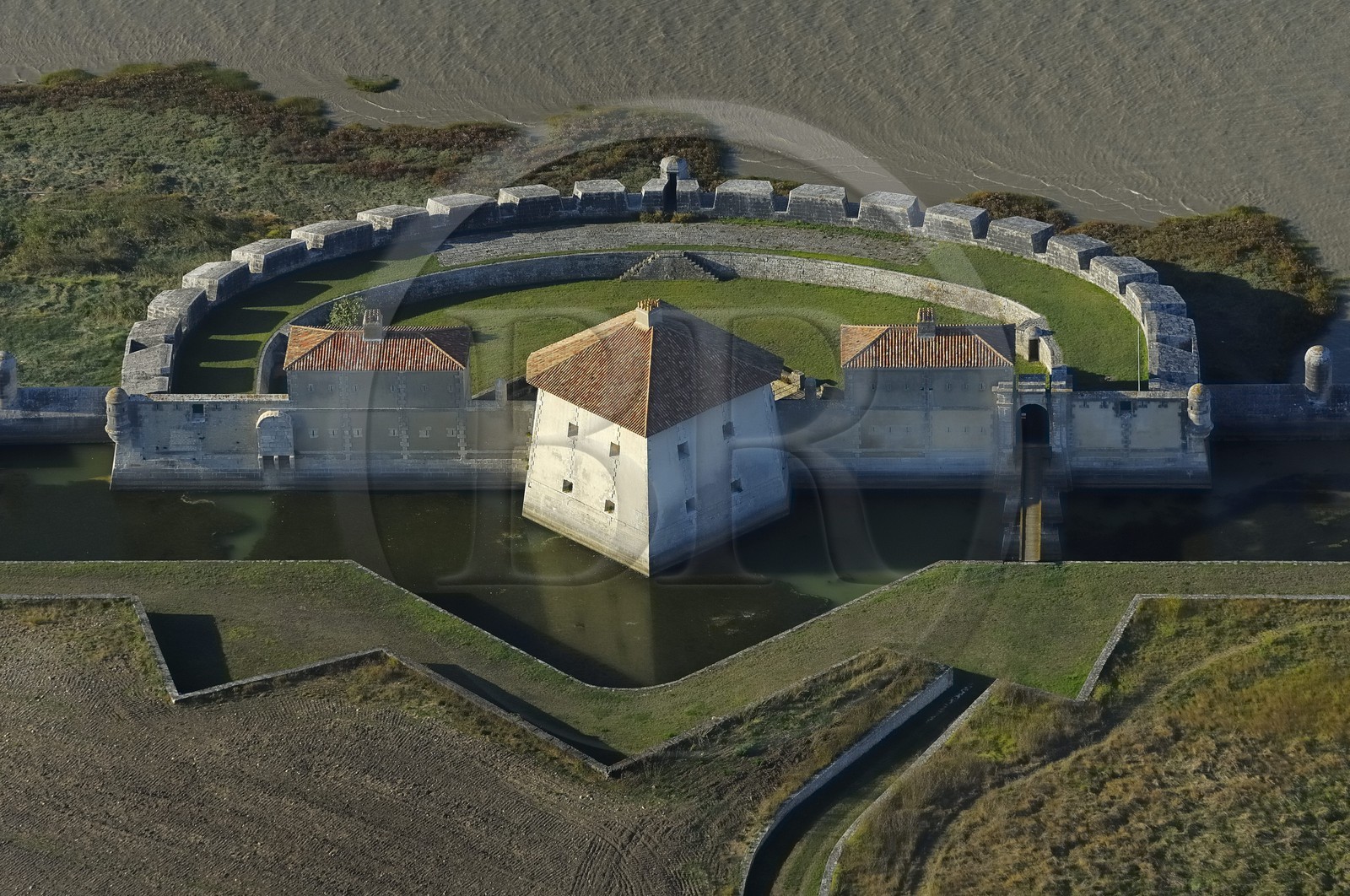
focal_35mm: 202
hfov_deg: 10.2
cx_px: 675
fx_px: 7583
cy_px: 448
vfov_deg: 6.8
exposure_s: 1/500
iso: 100
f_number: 5
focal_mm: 135
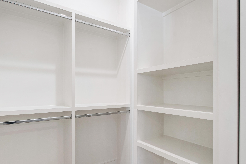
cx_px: 101
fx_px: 130
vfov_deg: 64.4
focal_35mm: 19
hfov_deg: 86.0
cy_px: 91
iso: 100
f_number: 8
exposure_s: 1/2
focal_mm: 10
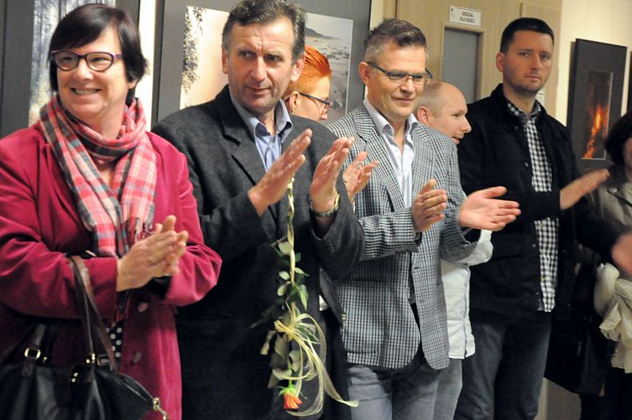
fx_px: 1544
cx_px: 309
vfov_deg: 15.5
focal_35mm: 88
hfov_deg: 23.1
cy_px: 195
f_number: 5
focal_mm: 52
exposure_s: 1/50
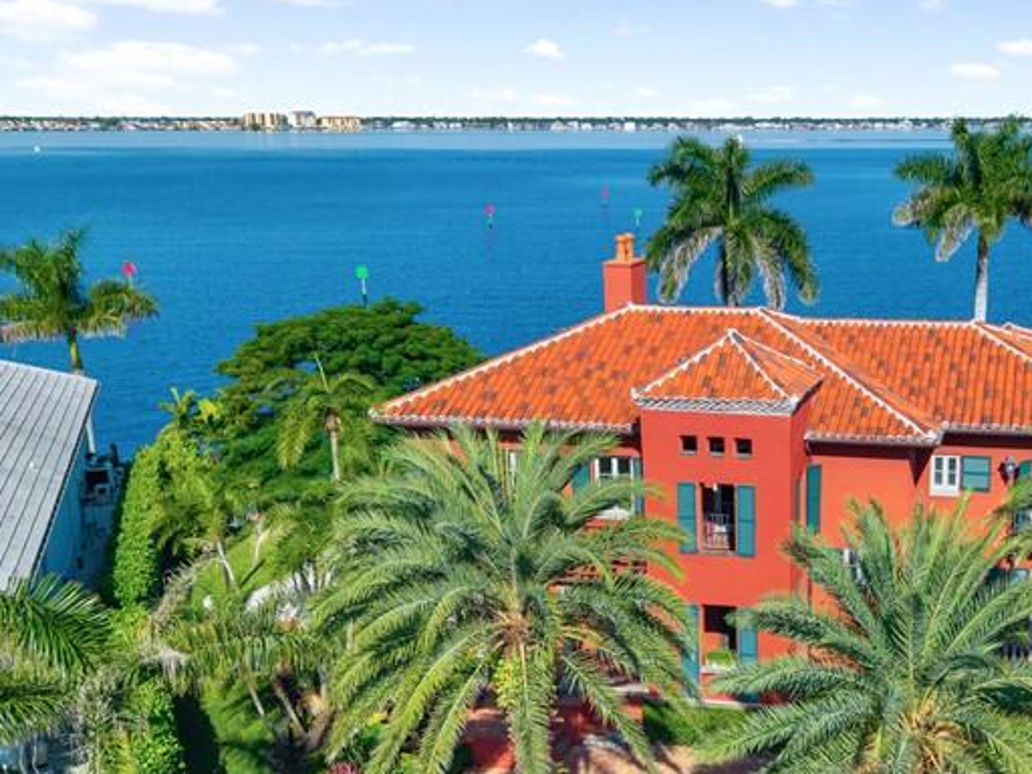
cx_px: 790
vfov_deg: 30.0
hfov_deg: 38.5
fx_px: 1431
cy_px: 519
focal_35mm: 48
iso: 100
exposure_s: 1/800
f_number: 1.8
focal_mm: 8.67
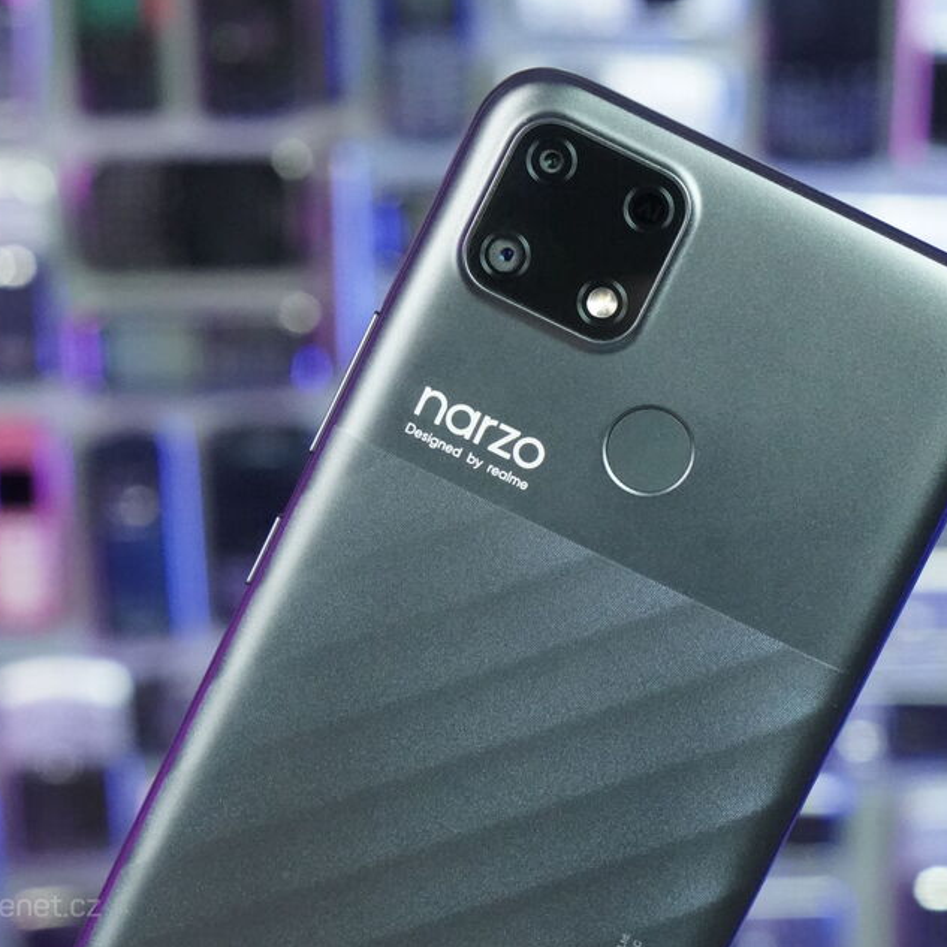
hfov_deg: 21.6
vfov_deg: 21.7
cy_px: 473
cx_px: 553
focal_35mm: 80
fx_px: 2476
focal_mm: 62
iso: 12800
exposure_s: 1/160
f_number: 8
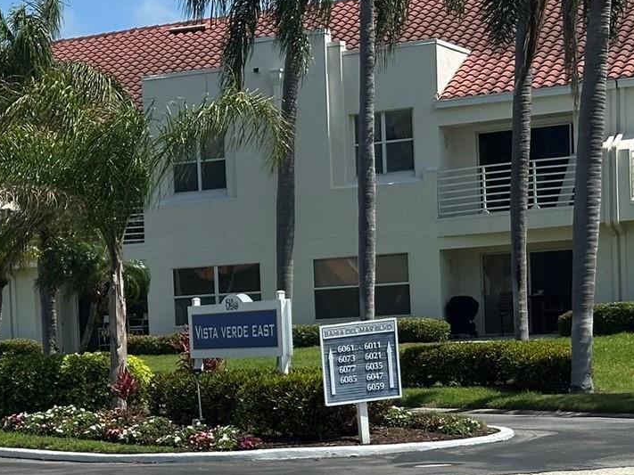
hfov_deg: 17.8
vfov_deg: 13.6
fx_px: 1978
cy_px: 402
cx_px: 16
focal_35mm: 108
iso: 64
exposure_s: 1/4566
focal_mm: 6.86
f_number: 1.78
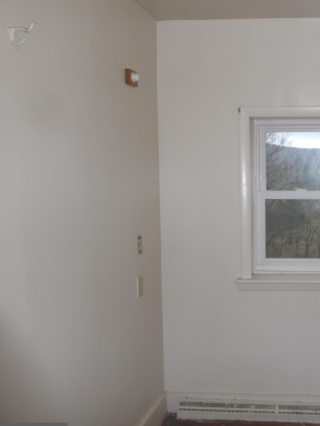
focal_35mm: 35
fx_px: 431
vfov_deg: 52.6
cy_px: 215
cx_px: 303
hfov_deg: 37.3
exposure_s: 1/60
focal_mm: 4.3
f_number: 3.5
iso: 200
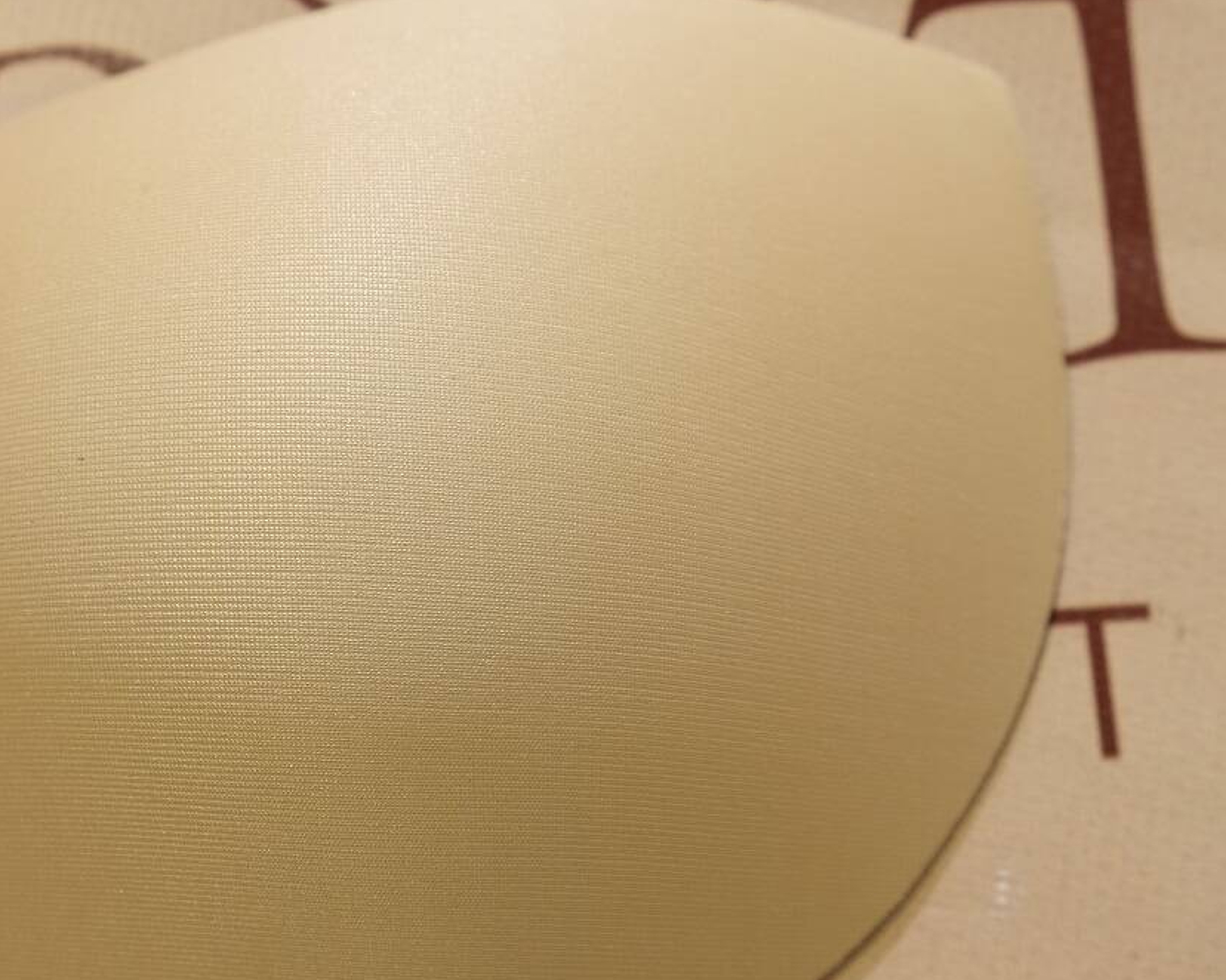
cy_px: 474
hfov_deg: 24.3
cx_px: 400
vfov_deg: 19.7
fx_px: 2830
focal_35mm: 78
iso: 200
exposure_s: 1/140
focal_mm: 28.9
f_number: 4.5
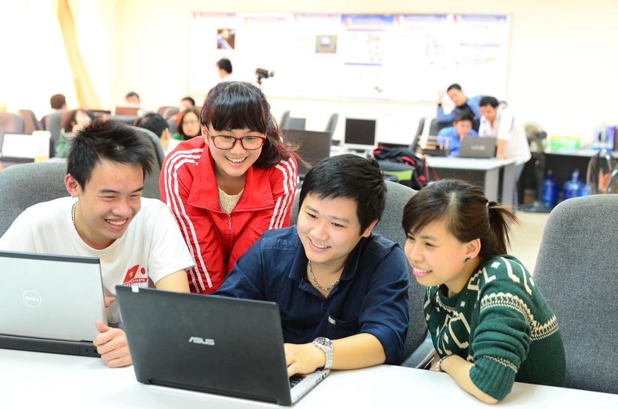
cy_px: 204
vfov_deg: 25.6
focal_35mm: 52
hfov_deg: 37.9
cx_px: 309
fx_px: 899
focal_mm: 35
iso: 1000
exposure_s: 1/50
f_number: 2.8
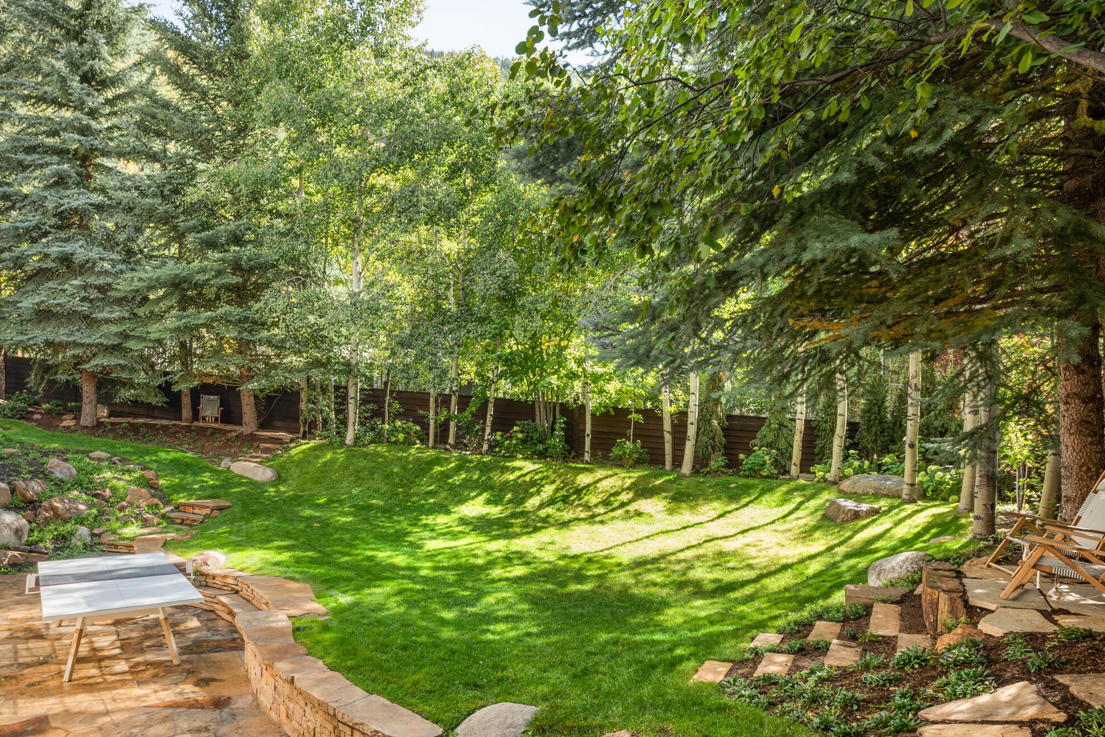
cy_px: 401
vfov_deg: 49.5
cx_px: 411
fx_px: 798
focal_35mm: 26
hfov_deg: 68.2
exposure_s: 1/30
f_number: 8
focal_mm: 17
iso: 200
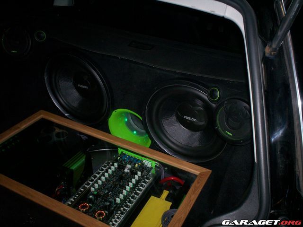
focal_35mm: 36
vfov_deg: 39.7
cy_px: 114
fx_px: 315
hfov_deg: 51.4
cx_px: 152
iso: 140
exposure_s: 1/60
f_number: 4.5
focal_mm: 6
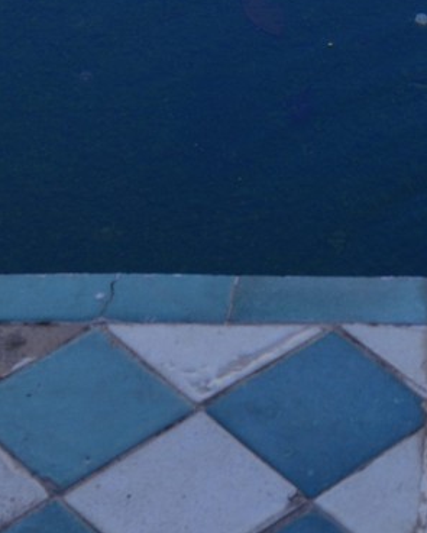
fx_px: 3345
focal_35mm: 212
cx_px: 608
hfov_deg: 7.2
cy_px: -600
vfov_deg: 8.5
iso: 200
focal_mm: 52
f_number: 13
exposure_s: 1/60
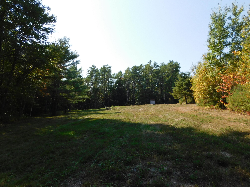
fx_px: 166
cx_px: 125
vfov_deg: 58.9
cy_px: 94
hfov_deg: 73.9
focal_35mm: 23
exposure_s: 1/1000
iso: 125
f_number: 3
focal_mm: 4
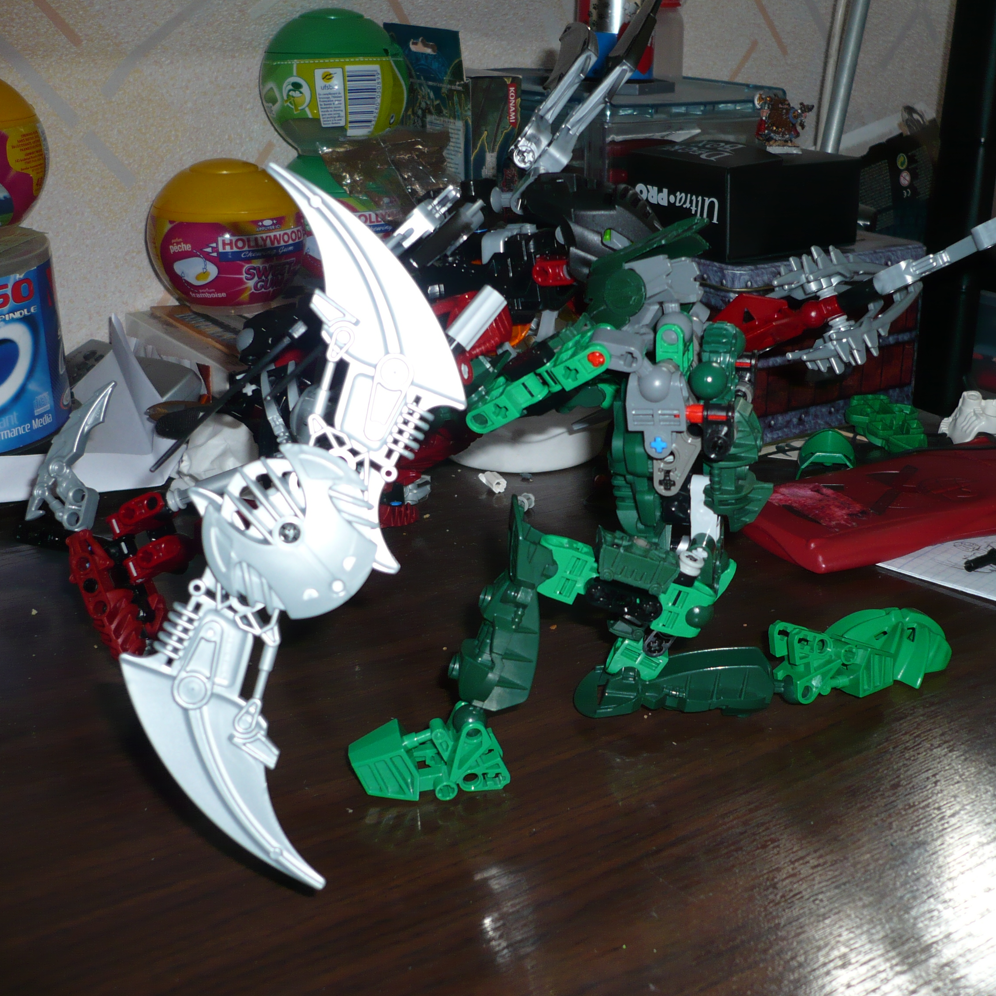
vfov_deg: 40.0
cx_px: 607
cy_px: 506
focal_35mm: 42
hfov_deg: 39.8
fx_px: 1367
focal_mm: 5.8
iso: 100
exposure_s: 1/30
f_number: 2.8
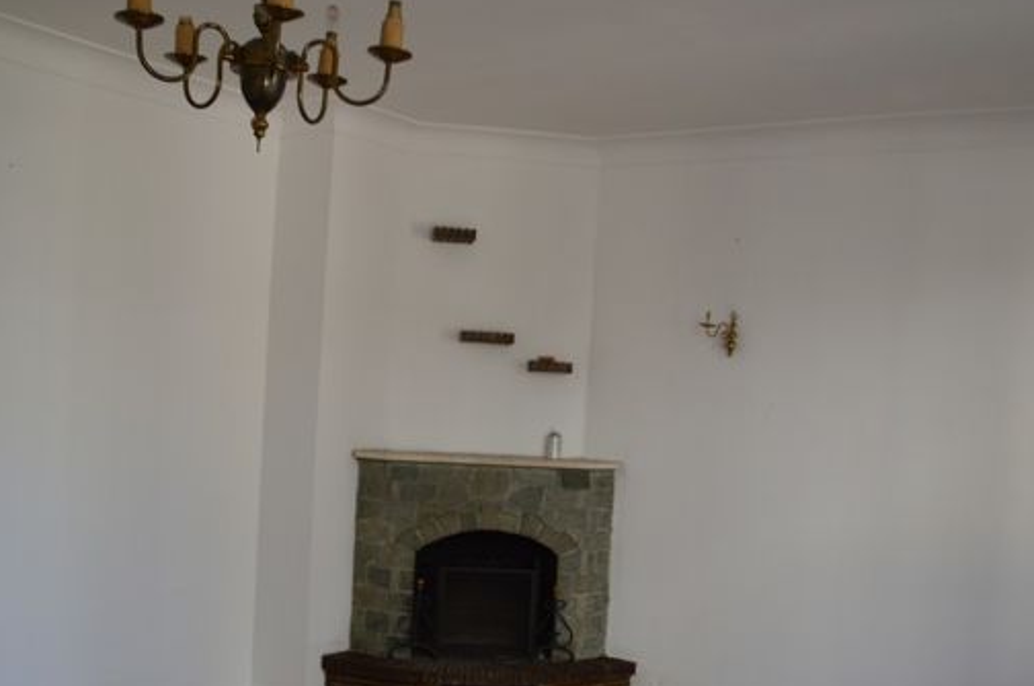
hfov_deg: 46.2
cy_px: 456
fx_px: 1204
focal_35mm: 42
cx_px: 614
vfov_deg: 31.5
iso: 400
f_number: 5
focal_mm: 20
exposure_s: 1/100
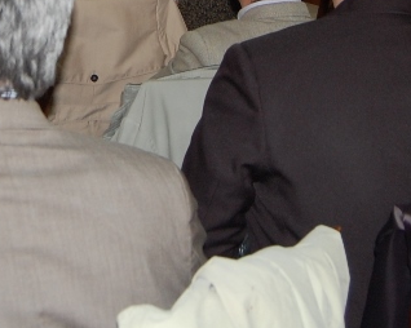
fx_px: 1118
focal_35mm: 92
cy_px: -102
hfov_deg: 20.5
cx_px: 65
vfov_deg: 15.8
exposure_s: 1/60
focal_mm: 18
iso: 400
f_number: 3.5
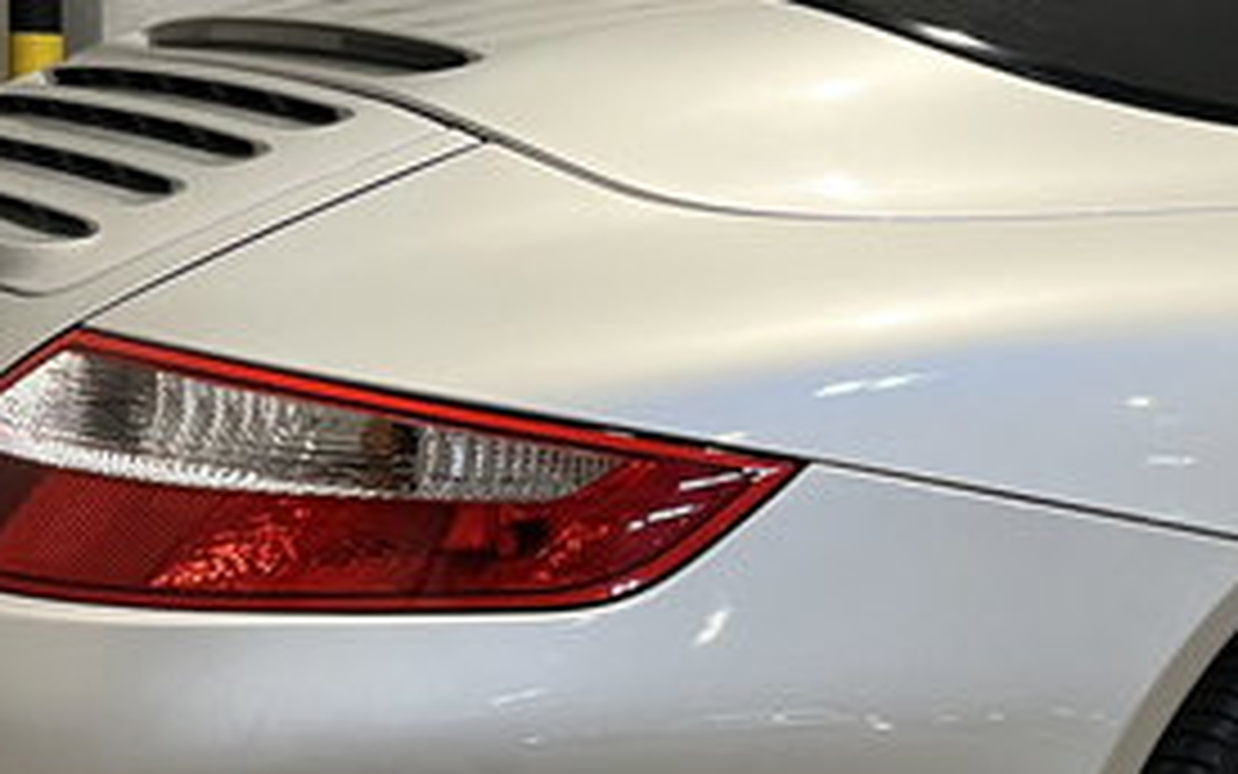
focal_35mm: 77
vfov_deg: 16.9
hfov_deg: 26.4
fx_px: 2598
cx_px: 968
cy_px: 288
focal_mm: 5.1
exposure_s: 1/50
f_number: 1.6
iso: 125
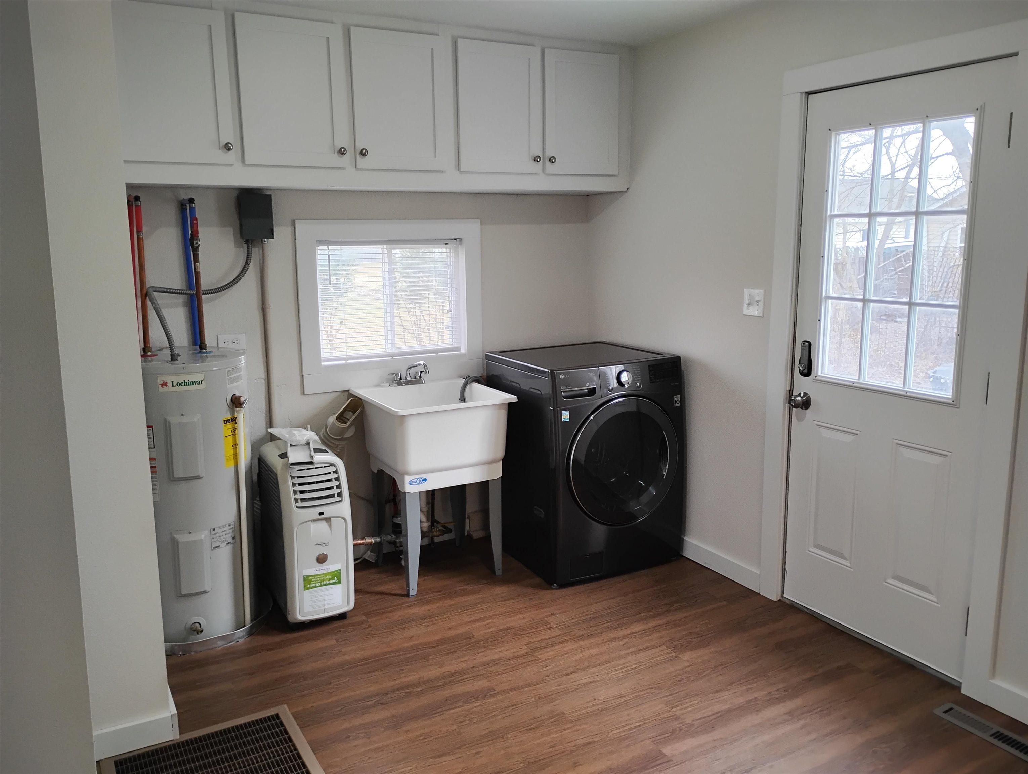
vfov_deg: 49.9
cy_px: 387
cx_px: 514
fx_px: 833
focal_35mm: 28
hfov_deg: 63.4
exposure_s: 1/60
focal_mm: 4.26
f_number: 1.8
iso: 325
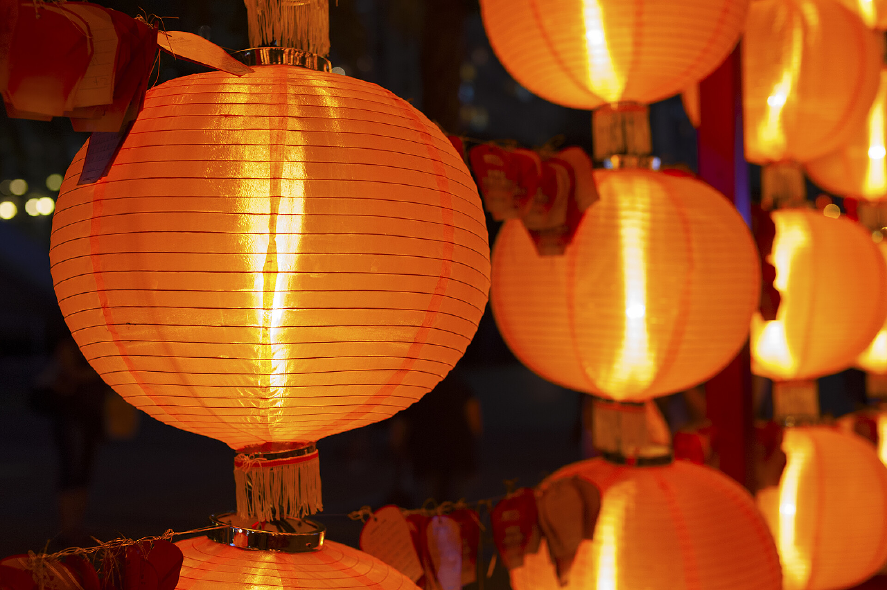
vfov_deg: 27.0
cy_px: 295
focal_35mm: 50
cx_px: 444
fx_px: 1231
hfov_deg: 39.6
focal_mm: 50
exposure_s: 1/80
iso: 1600
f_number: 3.2
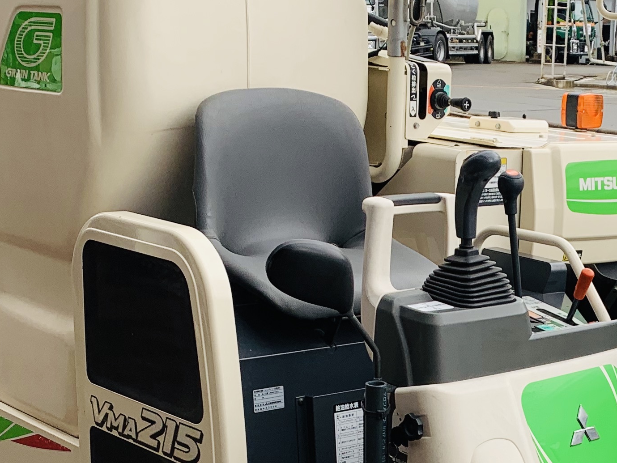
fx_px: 1355
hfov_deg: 24.9
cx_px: 553
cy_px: 459
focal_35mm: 76
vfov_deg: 18.9
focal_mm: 4.25
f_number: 1.8
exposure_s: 1/534
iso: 25
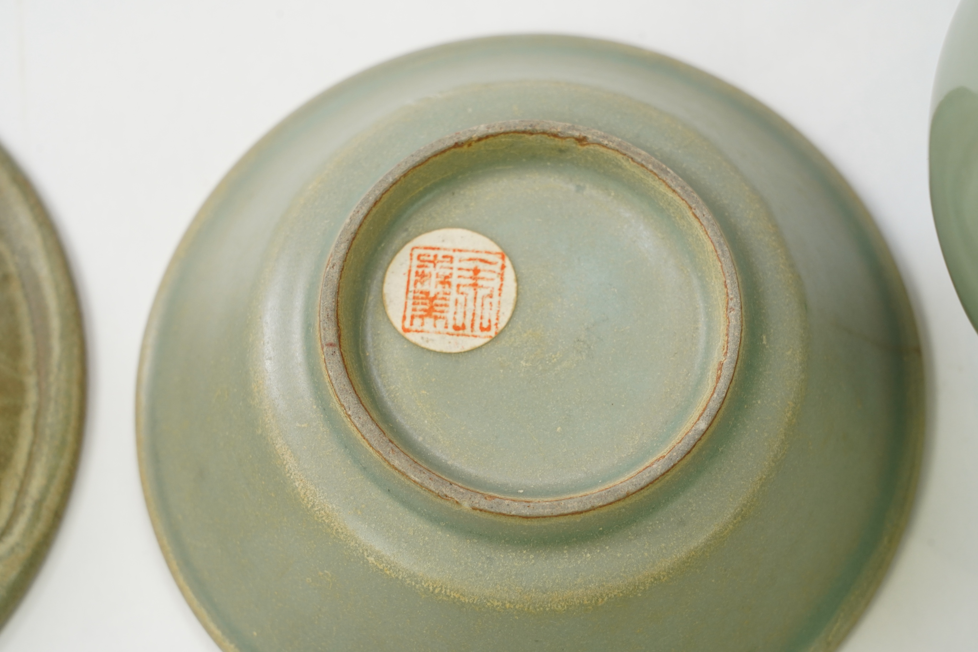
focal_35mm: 105
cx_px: 489
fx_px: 2852
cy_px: 326
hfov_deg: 19.5
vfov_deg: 13.0
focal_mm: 105
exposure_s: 1/125
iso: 1000
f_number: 10
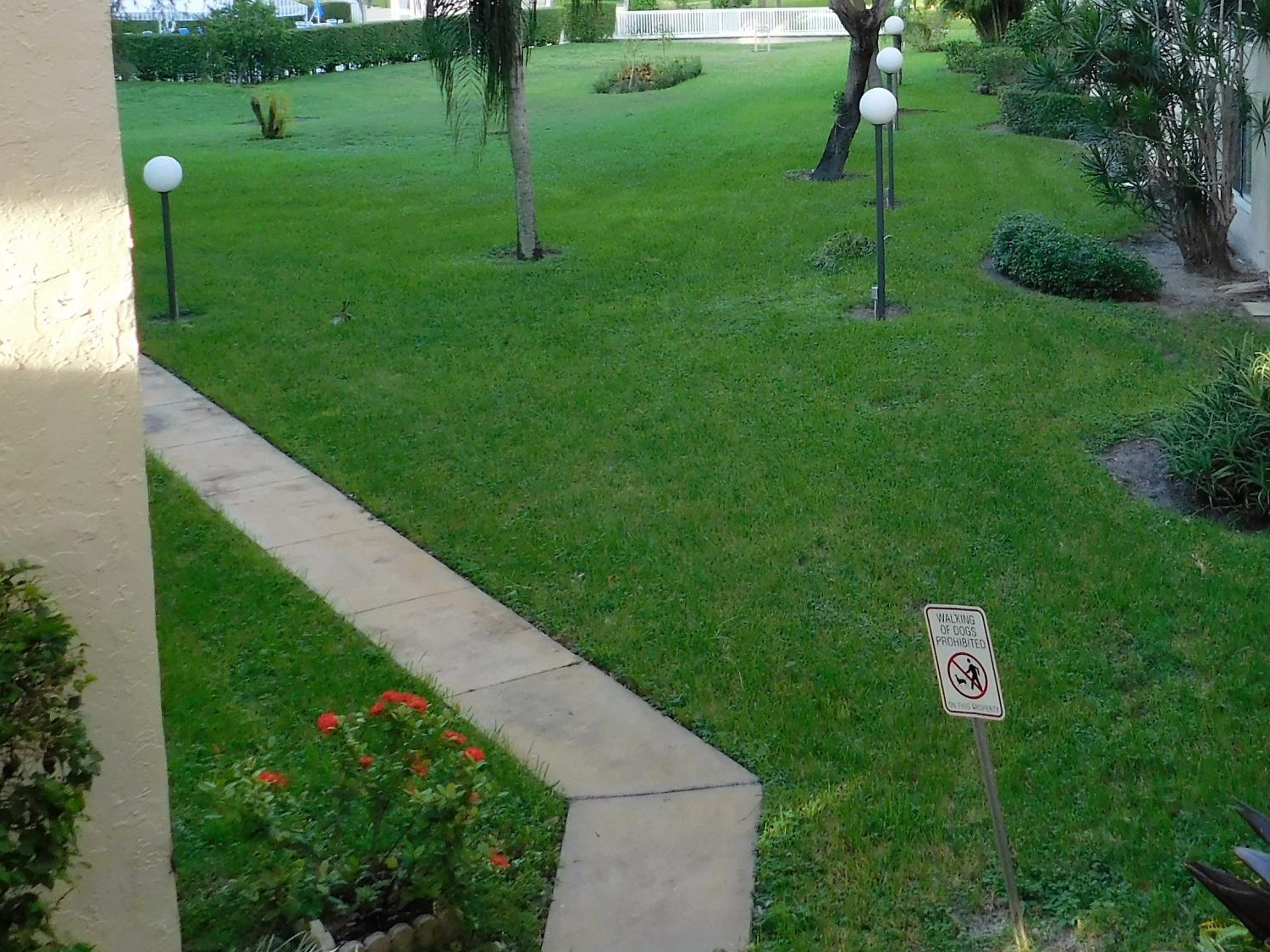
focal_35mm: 48
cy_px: 160
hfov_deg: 39.1
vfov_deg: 29.4
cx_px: 872
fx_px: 1761
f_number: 3
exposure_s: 1/160
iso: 125
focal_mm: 4.1
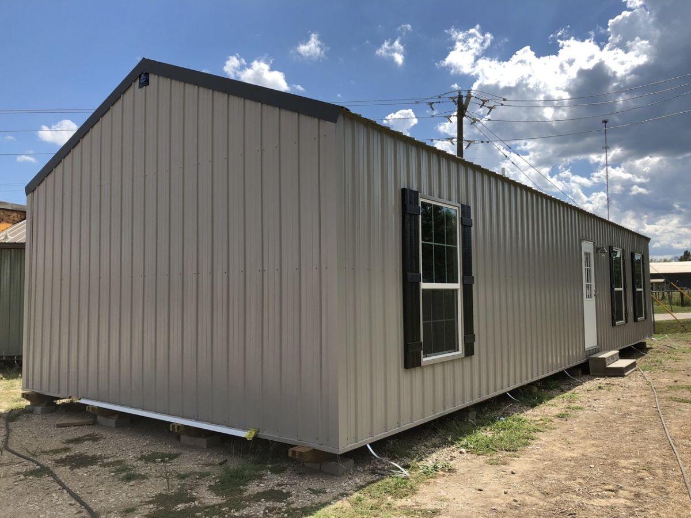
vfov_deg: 49.7
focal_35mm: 28
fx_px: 559
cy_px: 259
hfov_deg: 63.4
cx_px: 346
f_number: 1.8
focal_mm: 4
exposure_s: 1/2433
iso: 20
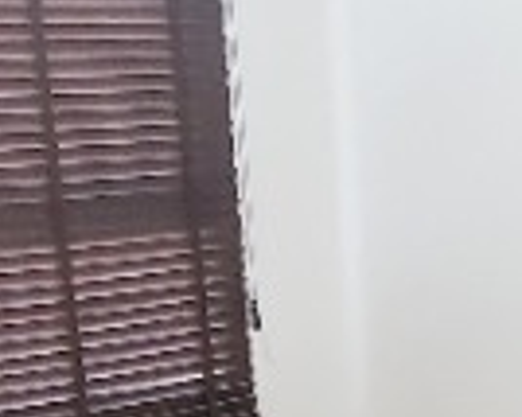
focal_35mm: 95
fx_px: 1467
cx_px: 670
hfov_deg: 18.8
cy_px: 429
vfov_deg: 15.8
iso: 400
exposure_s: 1/50
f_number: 2.2
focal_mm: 1.8
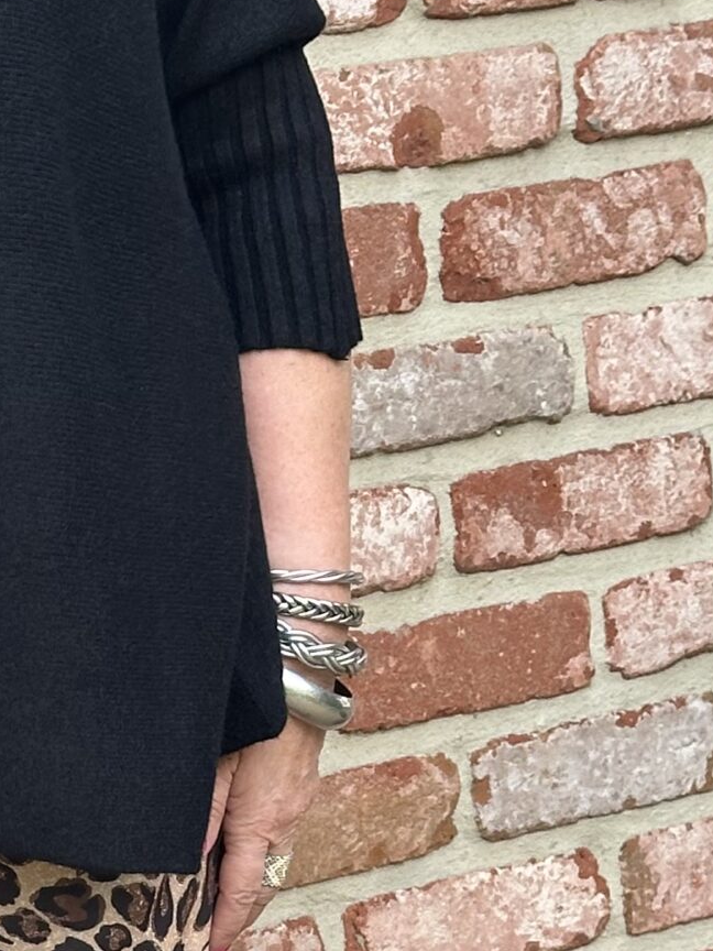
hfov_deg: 9.2
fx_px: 4394
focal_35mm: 160
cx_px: -108
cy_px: 952
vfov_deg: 12.2
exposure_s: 1/354
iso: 64
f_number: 1.78
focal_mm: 6.86
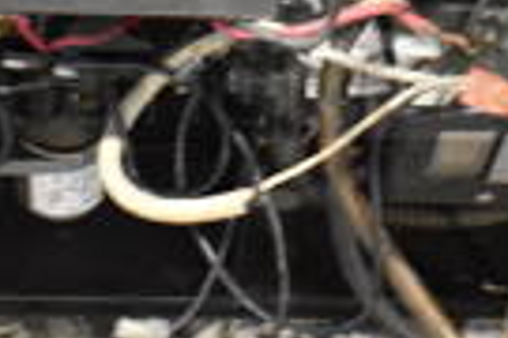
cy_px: -60
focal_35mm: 122
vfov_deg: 11.0
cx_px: 324
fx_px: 1721
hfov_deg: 16.8
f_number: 3.5
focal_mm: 18
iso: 2800
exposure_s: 1/125
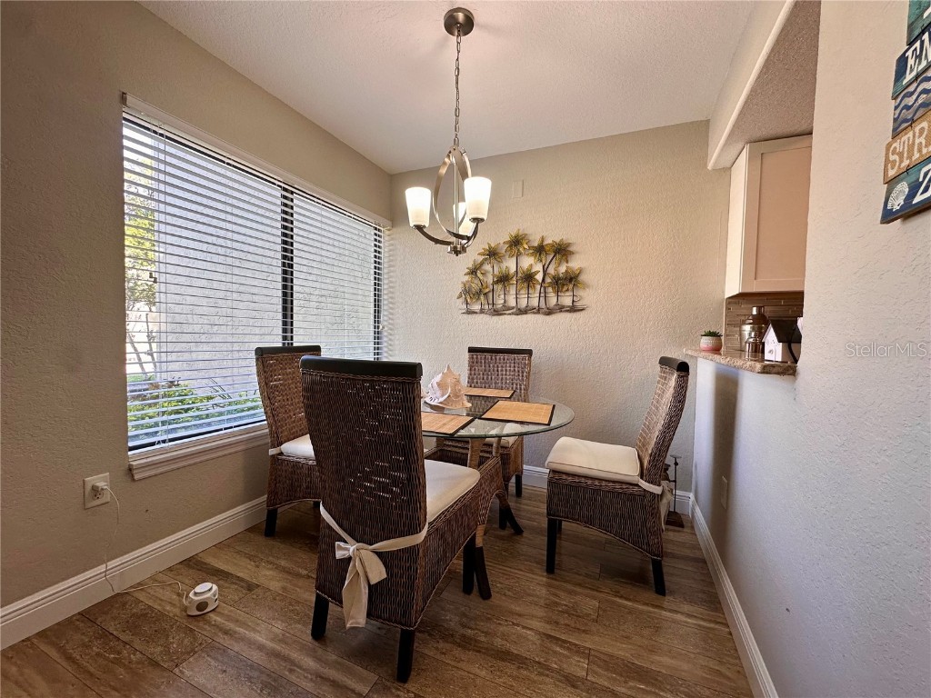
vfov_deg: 85.7
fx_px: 377
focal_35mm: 14
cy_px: 349
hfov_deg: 102.1
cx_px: 466
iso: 100
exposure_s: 1/120
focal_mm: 2.22
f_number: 2.2
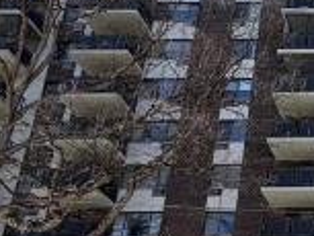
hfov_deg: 24.4
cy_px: 261
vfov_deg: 21.2
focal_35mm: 66
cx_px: 439
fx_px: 599
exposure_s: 1/770
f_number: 2.2
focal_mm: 2.22
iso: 32
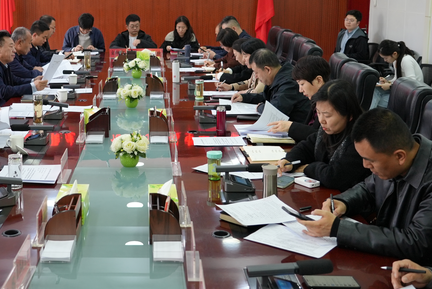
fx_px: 636
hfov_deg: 36.9
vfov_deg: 25.3
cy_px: 83
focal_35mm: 53
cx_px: 130
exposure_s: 1/160
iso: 1600
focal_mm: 36
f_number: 4
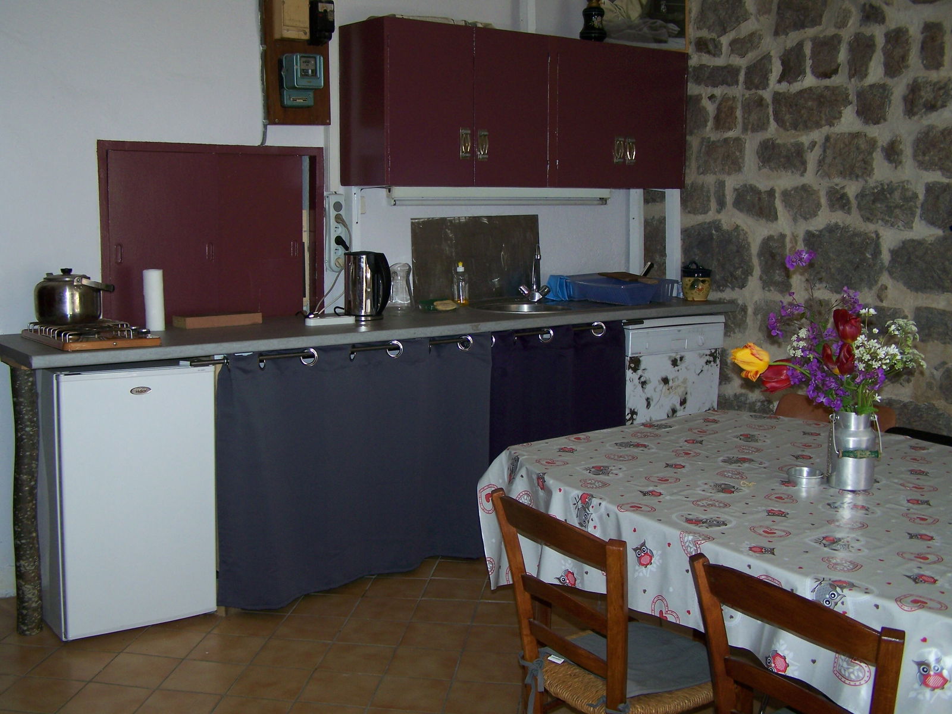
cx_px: 476
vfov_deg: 37.7
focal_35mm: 38
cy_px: 357
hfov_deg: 49.0
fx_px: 1045
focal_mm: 6.3
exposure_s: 1/60
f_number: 2.8
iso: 80
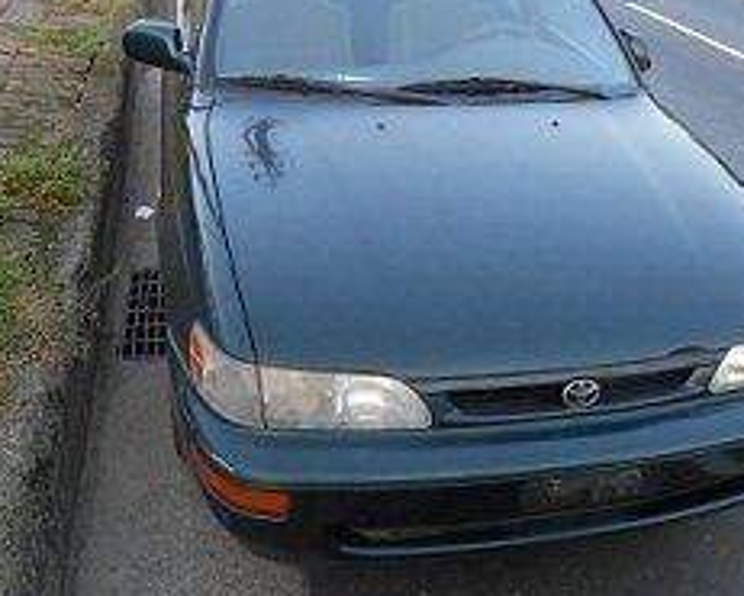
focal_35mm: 39
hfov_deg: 46.6
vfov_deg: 38.0
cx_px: 433
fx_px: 859
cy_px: 227
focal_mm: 4.5
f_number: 3.2
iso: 100
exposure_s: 1/30
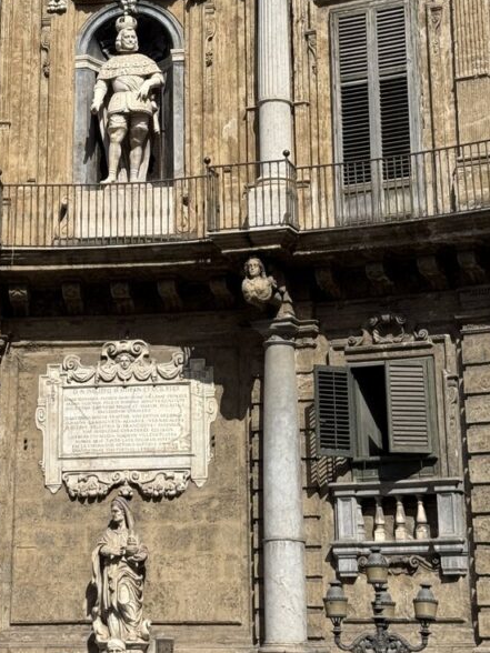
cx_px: 128
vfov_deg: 19.6
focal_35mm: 98
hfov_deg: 15.0
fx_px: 1850
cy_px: 31
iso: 64
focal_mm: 6.76
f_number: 1.78
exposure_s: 1/6024
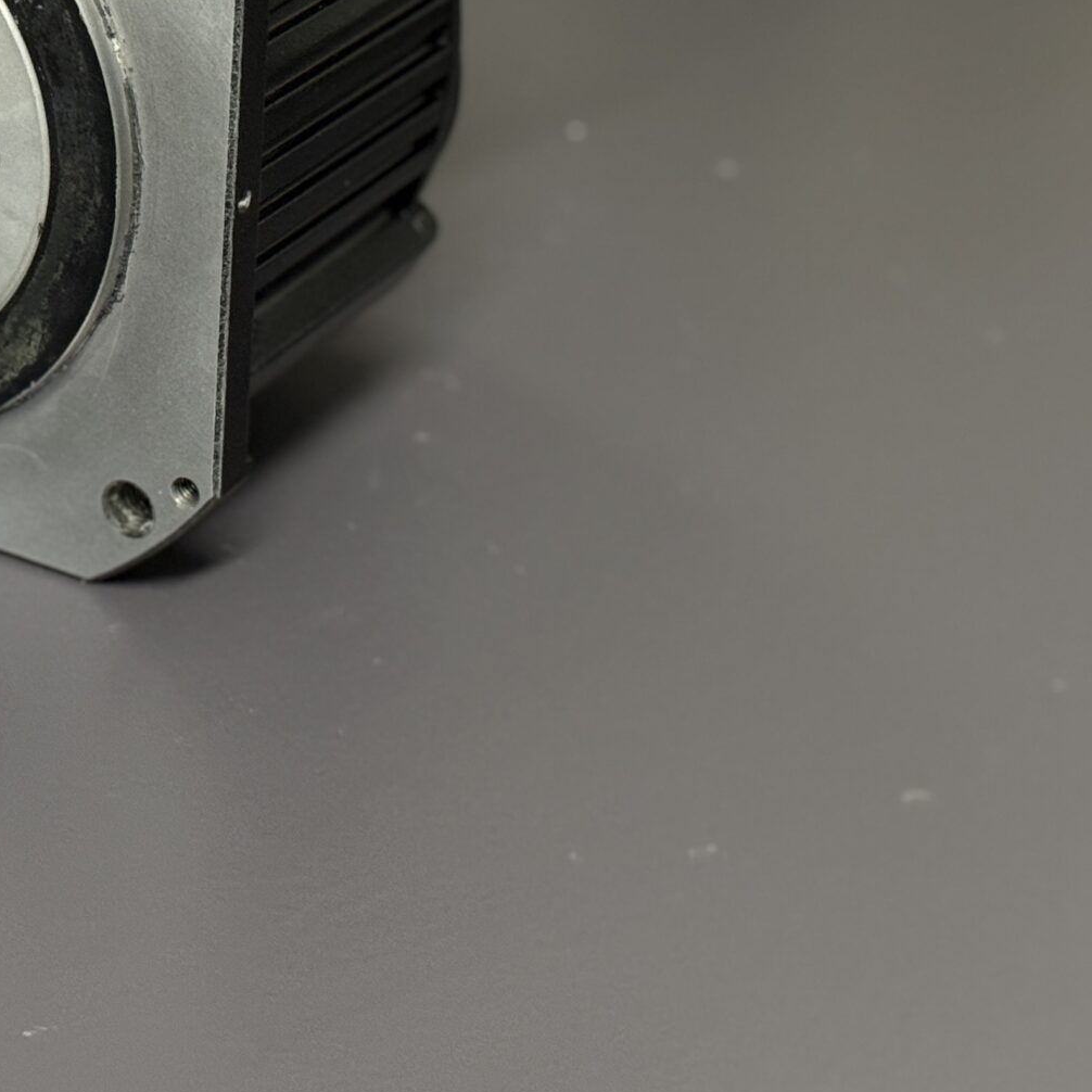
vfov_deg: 16.0
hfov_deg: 15.7
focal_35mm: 108
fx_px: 3855
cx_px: -80
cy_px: 187
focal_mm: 6.76
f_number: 1.78
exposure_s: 1/50
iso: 250
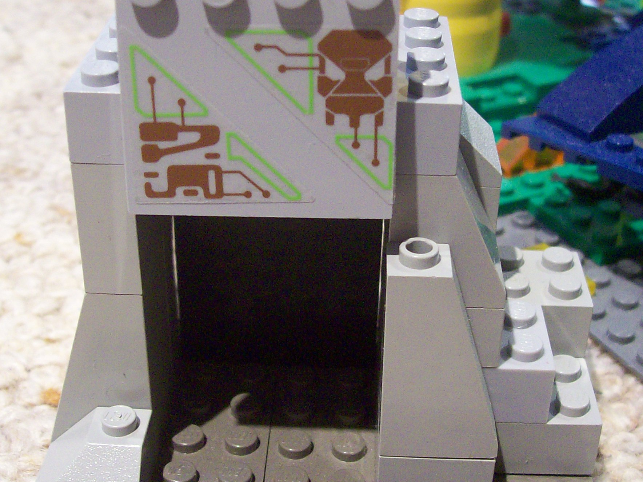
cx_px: 326
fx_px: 1077
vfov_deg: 25.2
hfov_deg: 33.2
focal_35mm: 58
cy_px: 236
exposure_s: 1/27.9
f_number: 2.7
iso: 160
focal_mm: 6
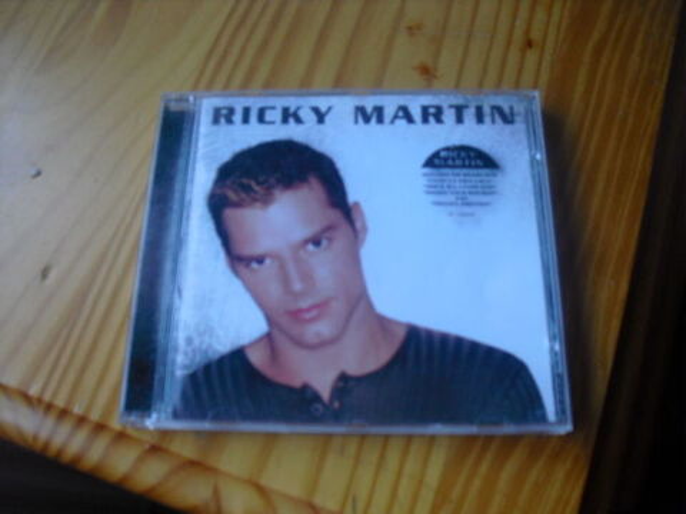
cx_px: 343
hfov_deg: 51.4
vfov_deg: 39.7
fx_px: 713
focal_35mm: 36
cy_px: 257
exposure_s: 1/60
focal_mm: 6.3
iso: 200
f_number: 3.1
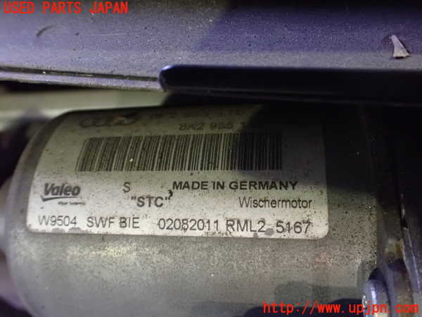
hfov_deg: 60.0
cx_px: 211
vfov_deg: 46.8
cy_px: 158
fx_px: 366
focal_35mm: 30
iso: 1600
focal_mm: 5.4
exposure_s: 1/30
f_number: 2.3
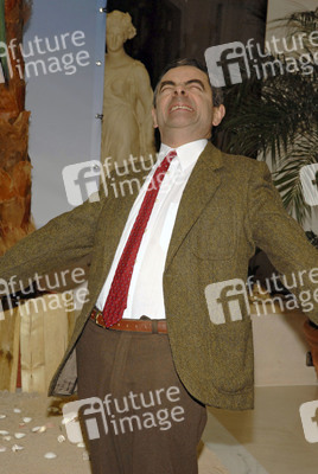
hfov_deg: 16.6
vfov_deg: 24.6
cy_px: 237
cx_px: 159
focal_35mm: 82
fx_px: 1089
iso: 400
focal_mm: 55
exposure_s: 1/100
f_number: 7.1
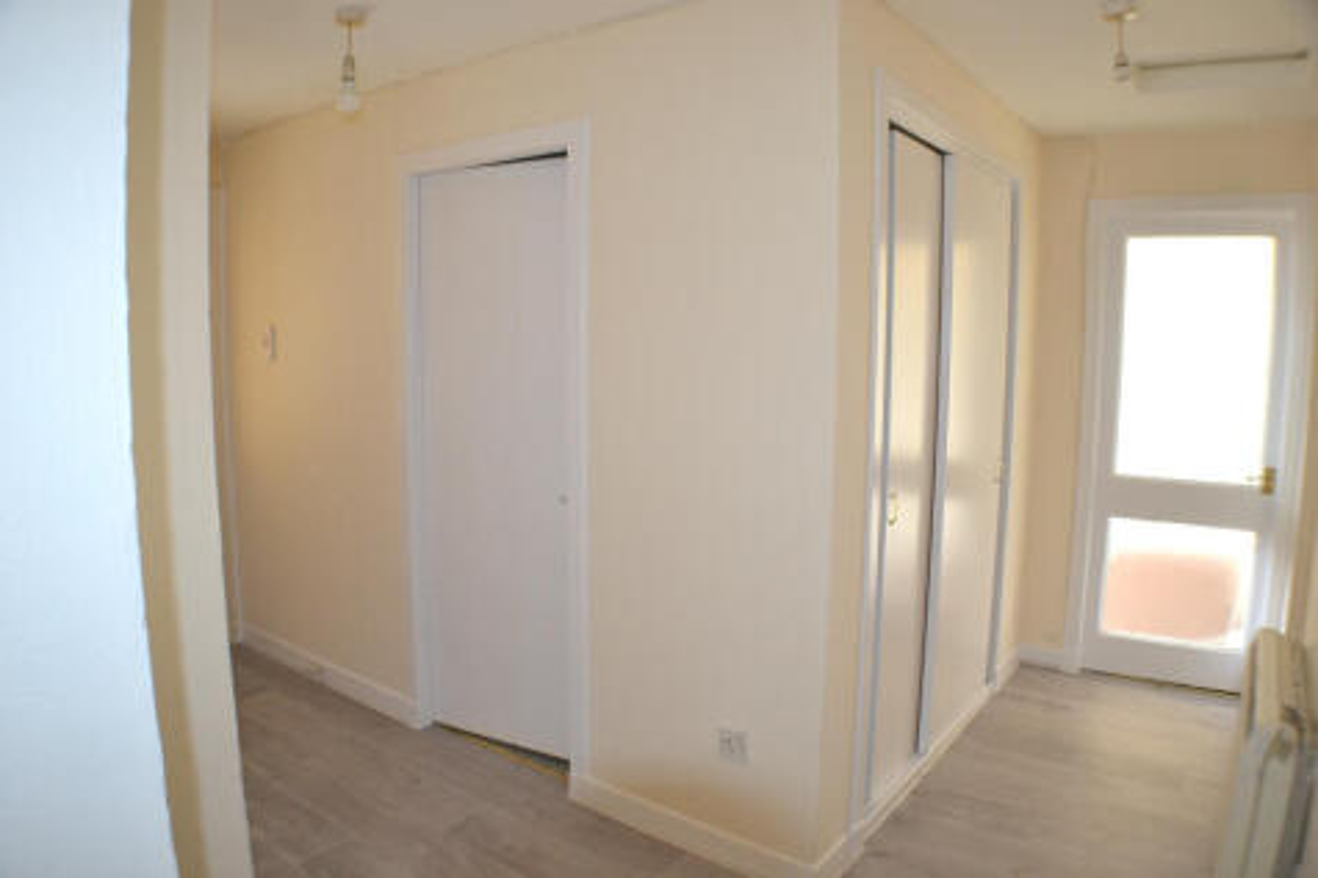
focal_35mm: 30
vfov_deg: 43.6
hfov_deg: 61.9
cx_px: 659
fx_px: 1098
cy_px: 439
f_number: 3.8
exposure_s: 1/60
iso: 720
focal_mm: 20
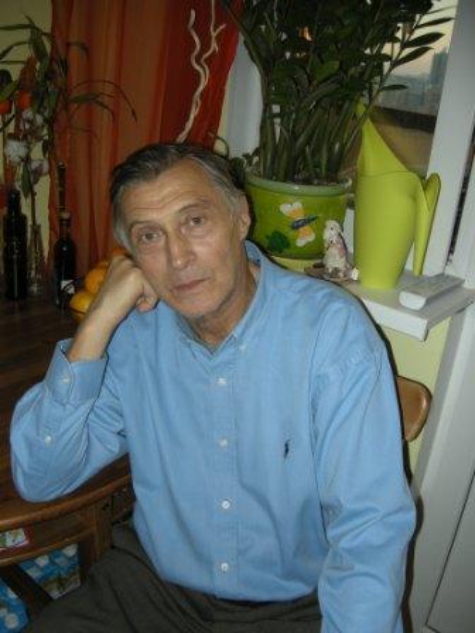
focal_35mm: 35
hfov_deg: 40.7
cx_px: 238
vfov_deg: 52.6
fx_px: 640
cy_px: 316
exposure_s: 1/60
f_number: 2.7
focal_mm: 7.5
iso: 64
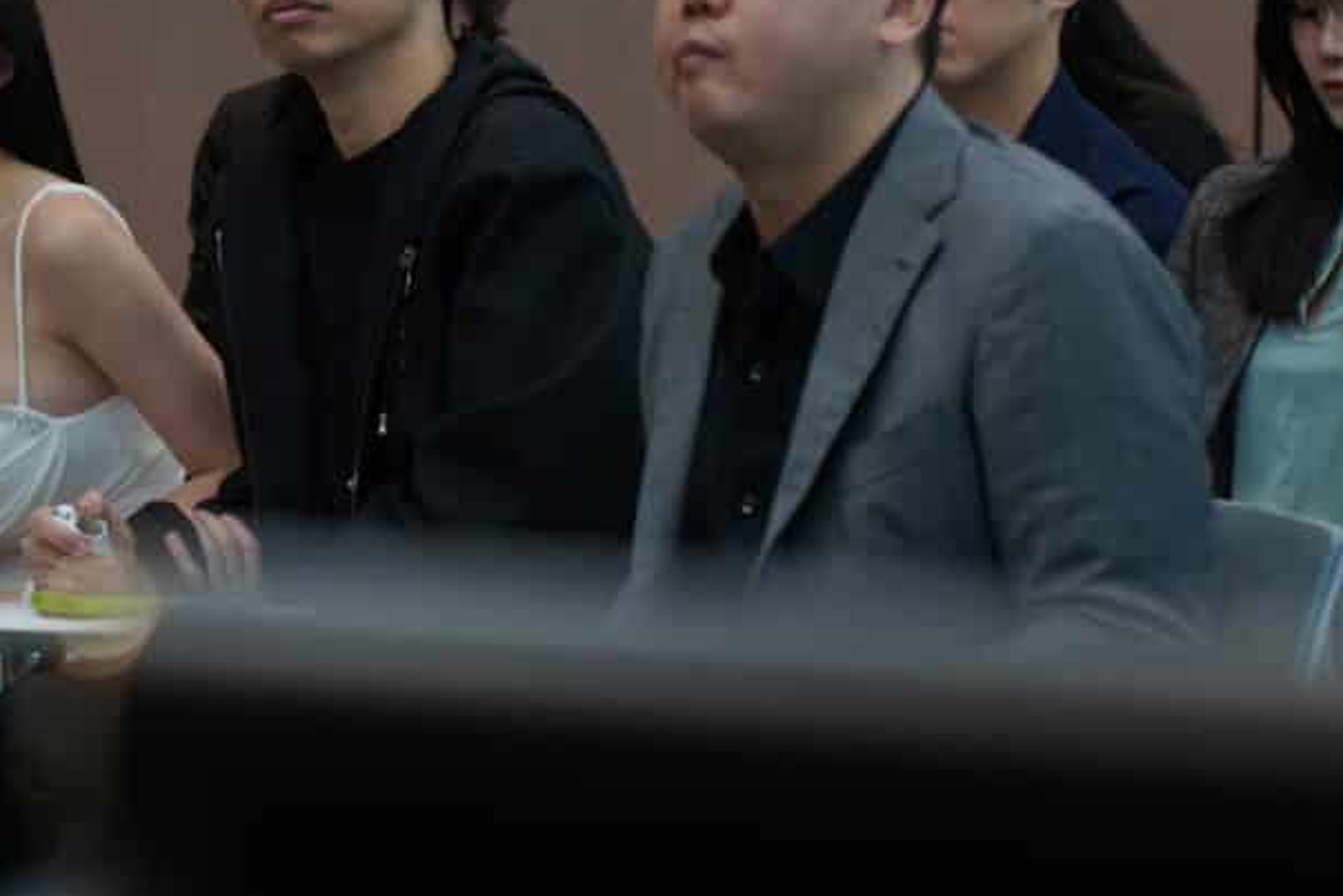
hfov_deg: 10.8
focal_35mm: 190
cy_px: 283
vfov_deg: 7.2
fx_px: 7089
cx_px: 227
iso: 640
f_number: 2.8
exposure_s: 1/320
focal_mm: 75
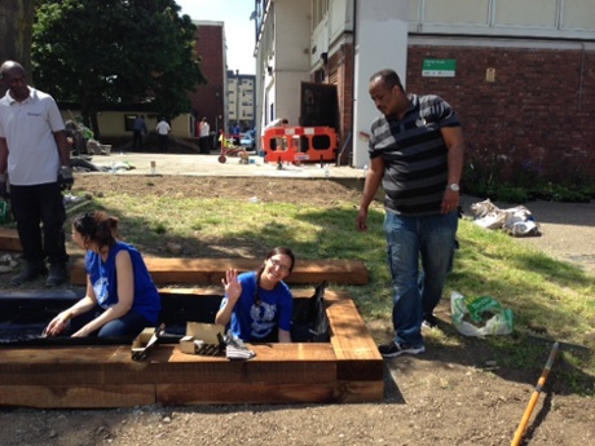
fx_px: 567
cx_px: 298
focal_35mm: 33
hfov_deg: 55.4
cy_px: 223
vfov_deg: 42.9
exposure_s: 1/616
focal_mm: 4.12
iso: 50
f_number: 2.4
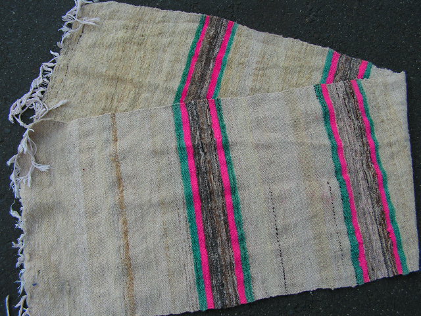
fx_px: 438
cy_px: 158
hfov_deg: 51.4
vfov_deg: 39.7
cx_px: 210
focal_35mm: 36
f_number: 3.2
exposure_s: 1/200
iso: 64
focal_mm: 6
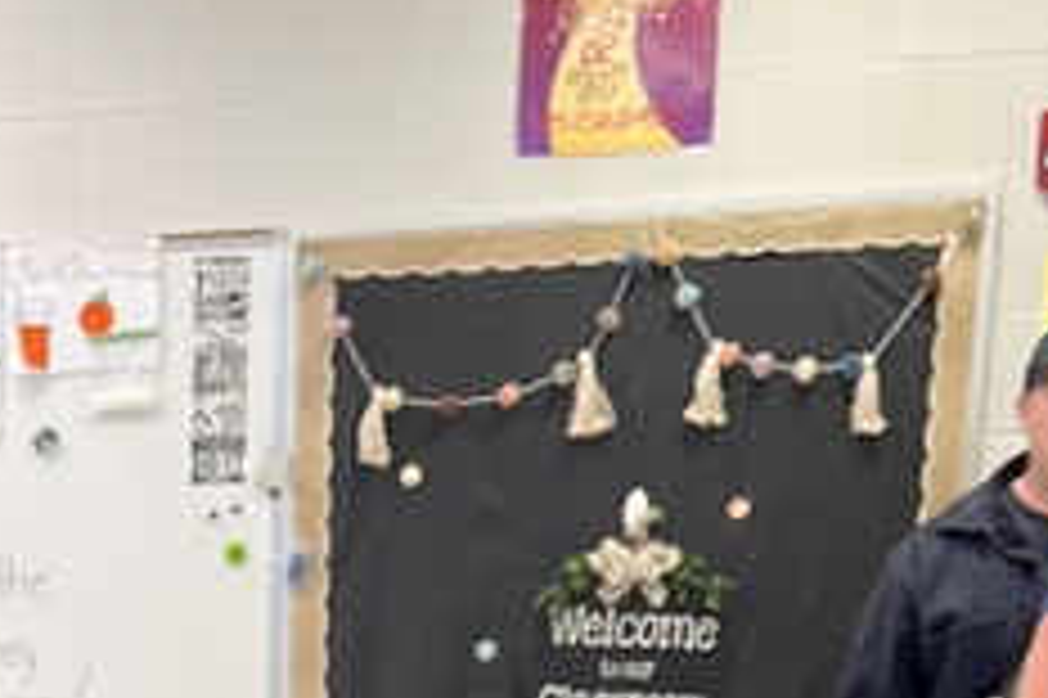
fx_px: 3462
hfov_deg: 16.4
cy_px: 1851
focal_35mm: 119
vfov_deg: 9.7
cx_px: -252
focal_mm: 5.1
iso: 80
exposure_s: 1/60
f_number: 1.6
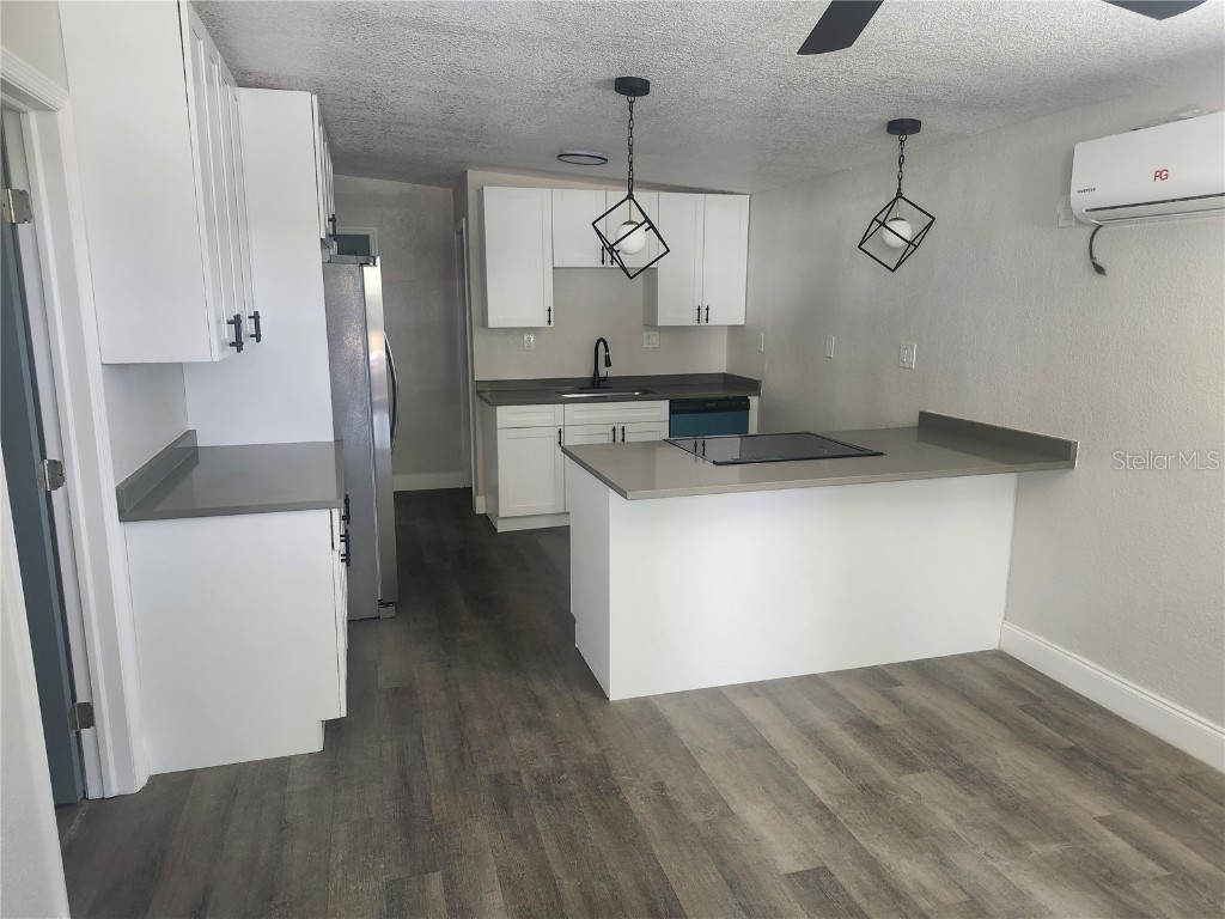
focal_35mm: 23
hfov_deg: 73.9
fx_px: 814
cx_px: 612
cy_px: 460
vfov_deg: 58.9
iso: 500
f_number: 1.8
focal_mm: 5.54
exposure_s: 1/120
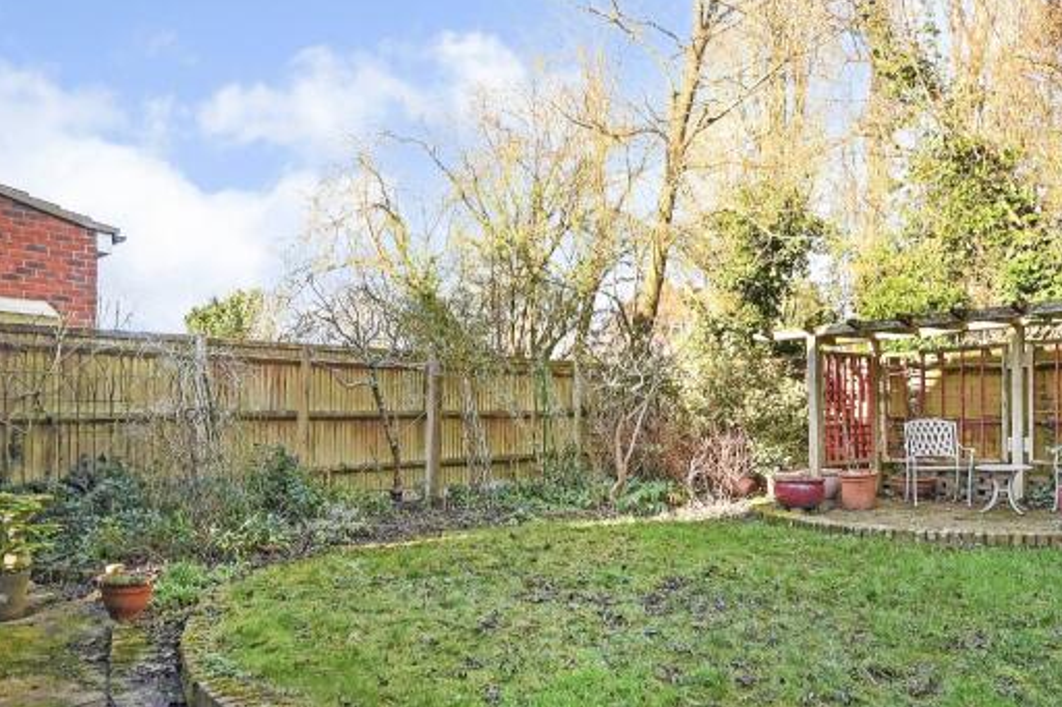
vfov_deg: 45.9
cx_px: 477
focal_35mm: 28
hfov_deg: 65.3
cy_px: 454
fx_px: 826
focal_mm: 14
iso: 400
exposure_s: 1/100
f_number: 9
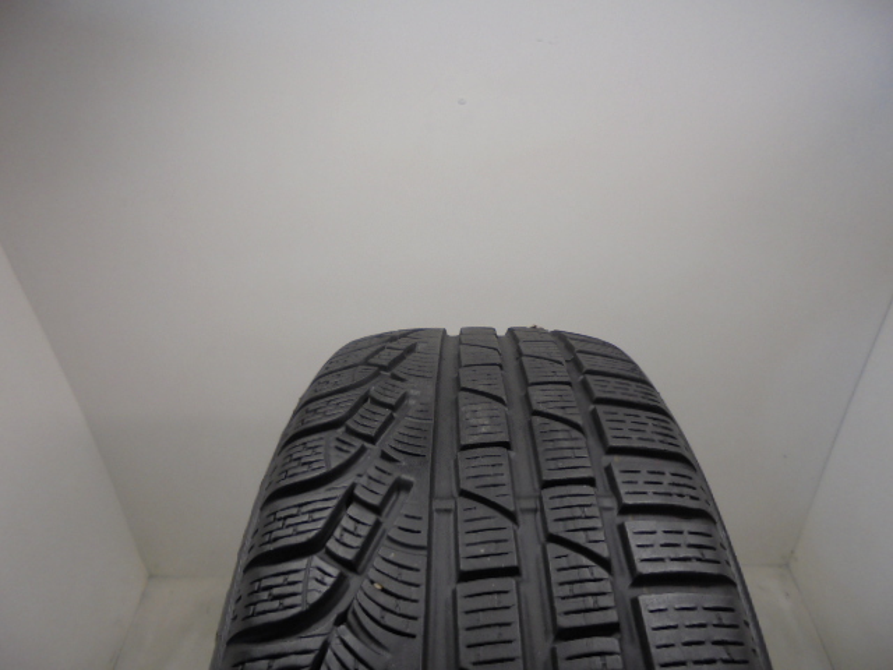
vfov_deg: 53.1
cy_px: 335
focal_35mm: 26
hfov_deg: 67.3
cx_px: 446
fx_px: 671
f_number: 3.5
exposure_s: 1/40
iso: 100
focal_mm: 4.6
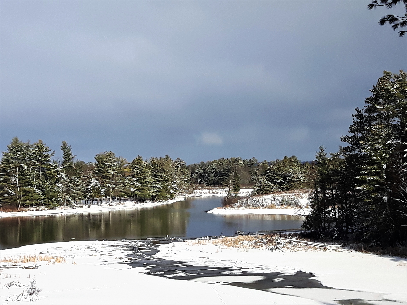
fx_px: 364
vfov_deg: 45.4
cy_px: 152
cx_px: 204
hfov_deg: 58.4
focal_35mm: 31
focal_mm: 3.7
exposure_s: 1/1399
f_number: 1.9
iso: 40
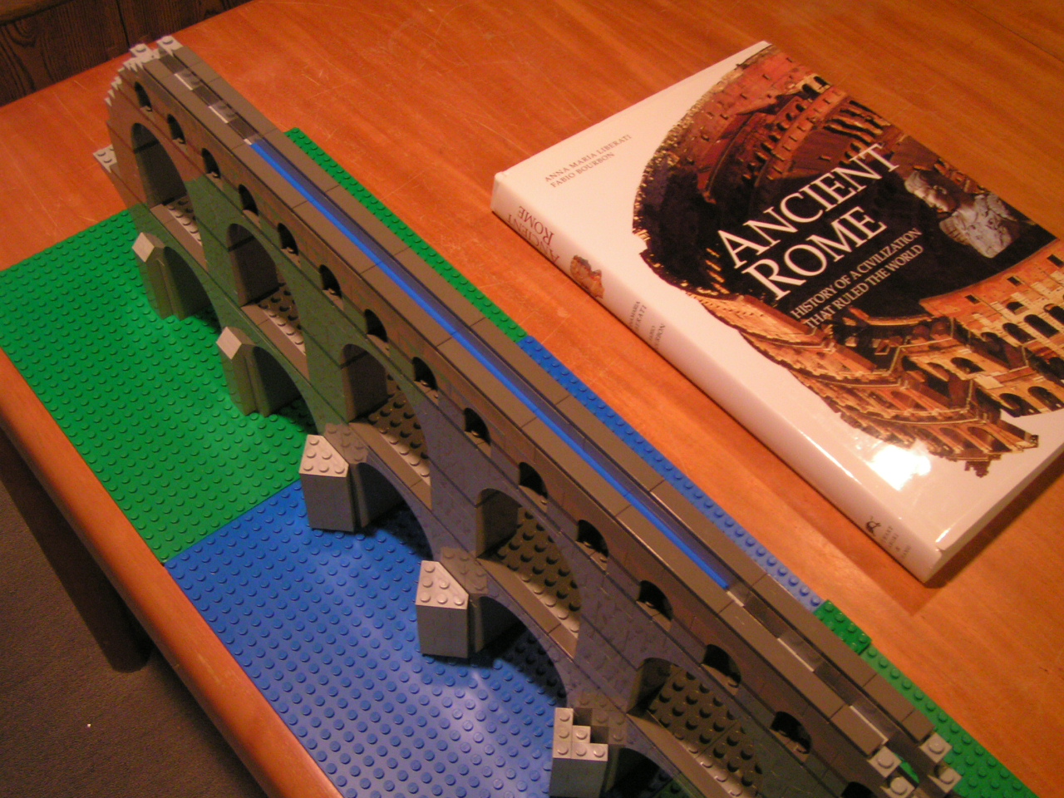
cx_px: 532
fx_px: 1168
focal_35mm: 38
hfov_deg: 49.0
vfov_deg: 37.7
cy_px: 399
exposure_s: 1/20
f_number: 2.8
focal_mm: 5.8
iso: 200
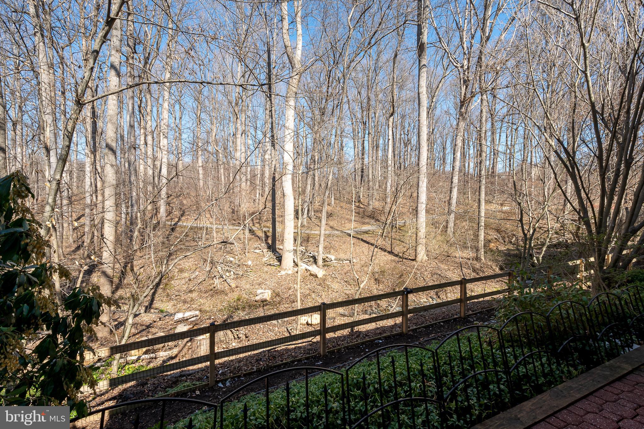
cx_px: 322
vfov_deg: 73.7
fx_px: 286
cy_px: 214
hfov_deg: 96.8
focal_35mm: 16
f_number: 16
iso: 320
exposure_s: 1/160
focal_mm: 16
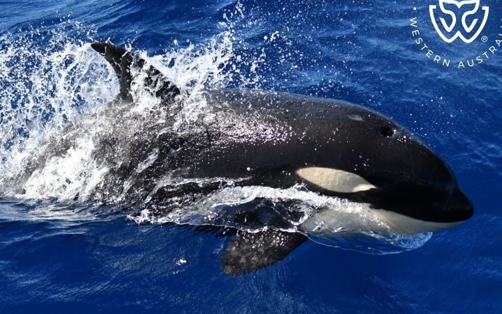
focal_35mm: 157
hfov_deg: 13.3
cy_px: 146
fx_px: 2148
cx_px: 244
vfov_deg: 8.4
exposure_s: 1/8000
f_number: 5.6
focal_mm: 145
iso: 2200
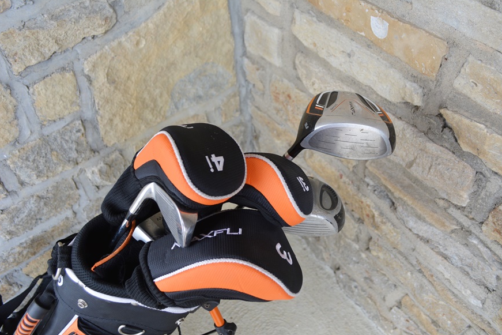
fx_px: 432
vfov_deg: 42.3
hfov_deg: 60.3
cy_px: 167
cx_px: 252
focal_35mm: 31
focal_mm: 20
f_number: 5
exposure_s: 1/100
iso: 400
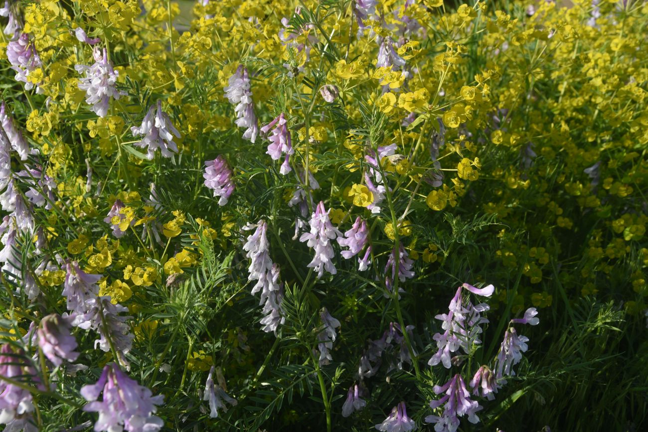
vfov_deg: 41.1
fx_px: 576
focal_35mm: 32
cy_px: 216
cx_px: 324
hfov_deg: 58.7
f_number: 9
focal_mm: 32
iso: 160
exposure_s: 1/200
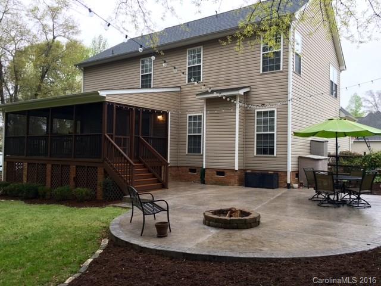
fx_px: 319
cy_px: 143
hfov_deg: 61.7
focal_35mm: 29
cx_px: 190
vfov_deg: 48.2
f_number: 2.2
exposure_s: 1/40
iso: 25
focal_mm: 4.15
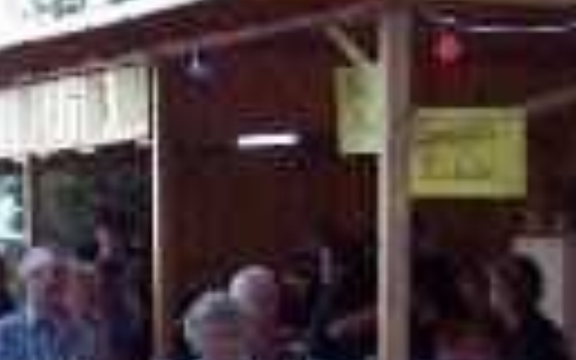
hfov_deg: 11.8
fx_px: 2527
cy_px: 659
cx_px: -508
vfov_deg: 7.9
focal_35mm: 161
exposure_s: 1/90
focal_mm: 8
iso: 140
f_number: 2.8
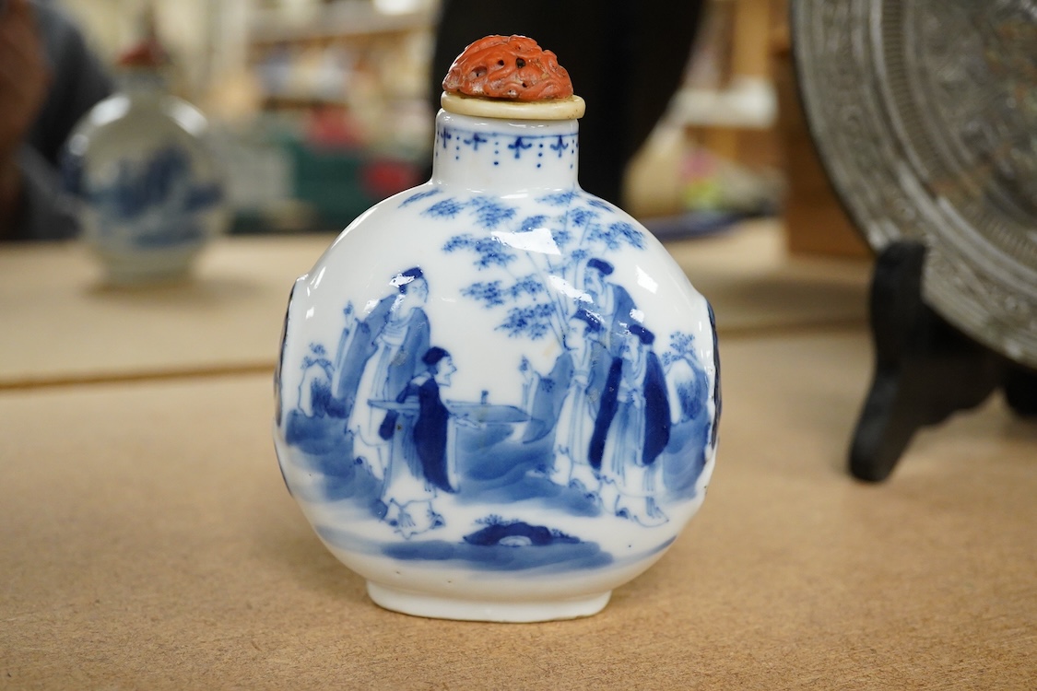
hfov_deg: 43.6
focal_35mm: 45
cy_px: 346
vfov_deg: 29.9
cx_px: 518
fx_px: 1296
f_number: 4.5
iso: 3200
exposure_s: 1/320
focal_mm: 30
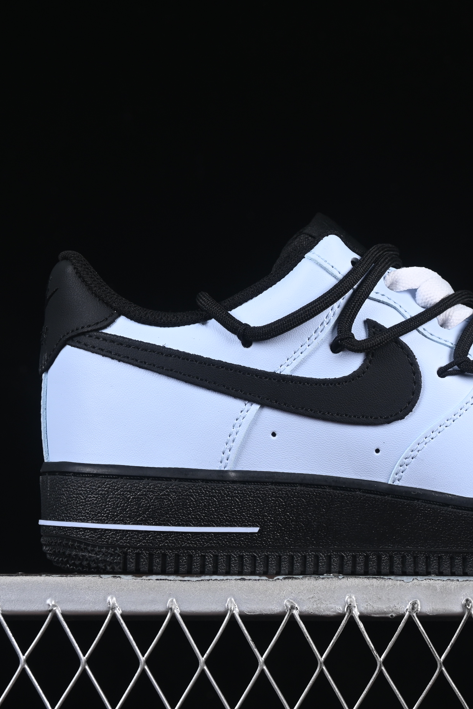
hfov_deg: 12.1
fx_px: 2227
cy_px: 353
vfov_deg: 18.1
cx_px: 410
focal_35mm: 113
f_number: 7.1
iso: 160
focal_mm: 50
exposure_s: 1/80
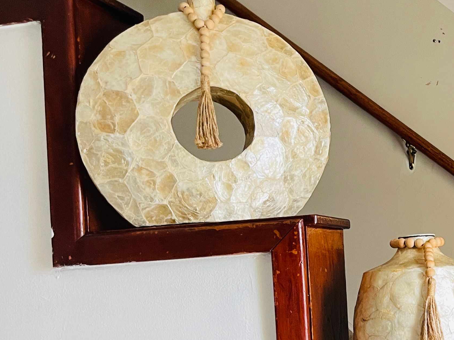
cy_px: 251
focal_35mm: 60
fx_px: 787
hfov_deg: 28.9
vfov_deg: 24.2
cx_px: 508
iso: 125
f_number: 1.6
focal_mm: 5.1
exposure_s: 1/73
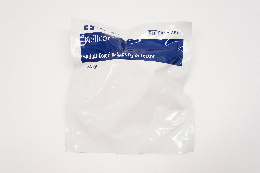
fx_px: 249
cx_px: 130
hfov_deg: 55.2
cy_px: 86
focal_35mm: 34
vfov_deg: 38.3
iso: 400
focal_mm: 23
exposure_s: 1/60
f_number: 6.3
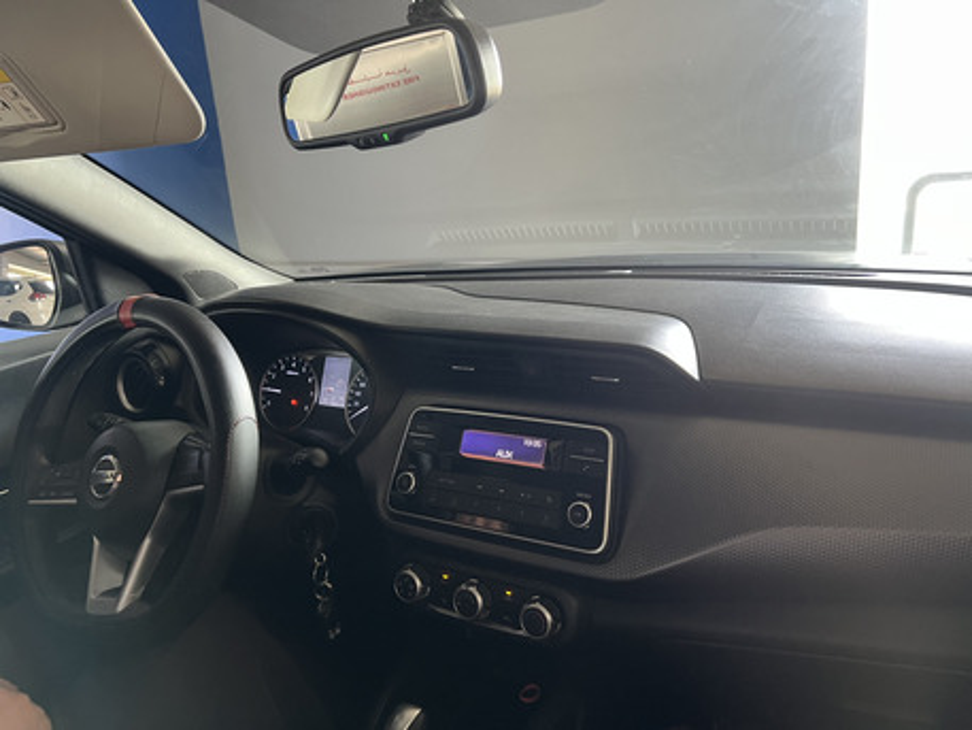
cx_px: 486
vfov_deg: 53.1
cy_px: 365
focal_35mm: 26
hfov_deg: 67.3
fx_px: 730
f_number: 1.5
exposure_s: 1/60
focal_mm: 5.7
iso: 250
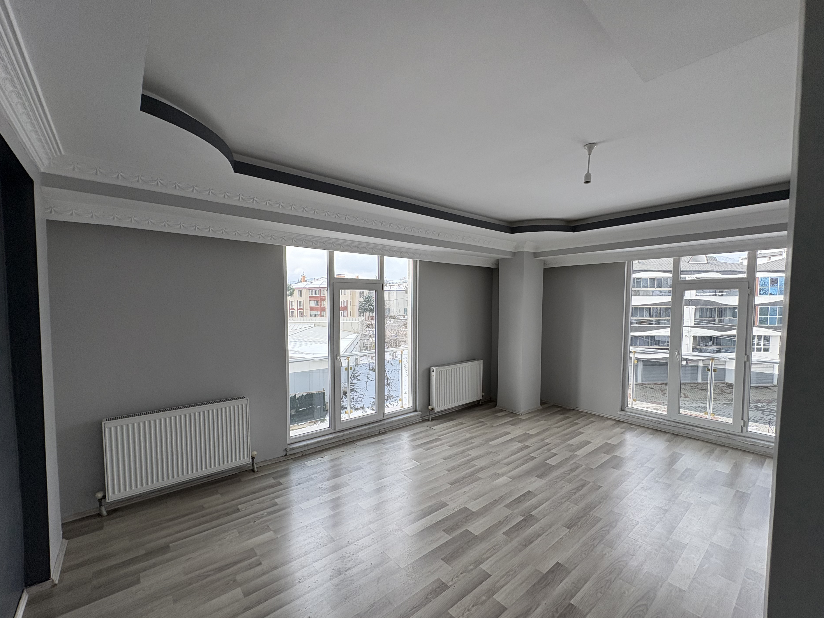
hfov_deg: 98.2
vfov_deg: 81.7
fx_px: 357
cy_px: 324
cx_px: 415
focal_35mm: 15
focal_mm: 2.22
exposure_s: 1/214
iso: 64
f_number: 2.2
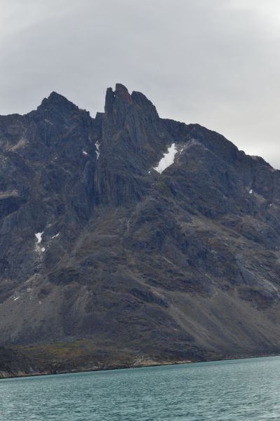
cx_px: 140
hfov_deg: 16.5
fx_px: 964
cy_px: 210
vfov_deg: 24.6
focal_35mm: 82
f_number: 11
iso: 400
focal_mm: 55
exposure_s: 1/500
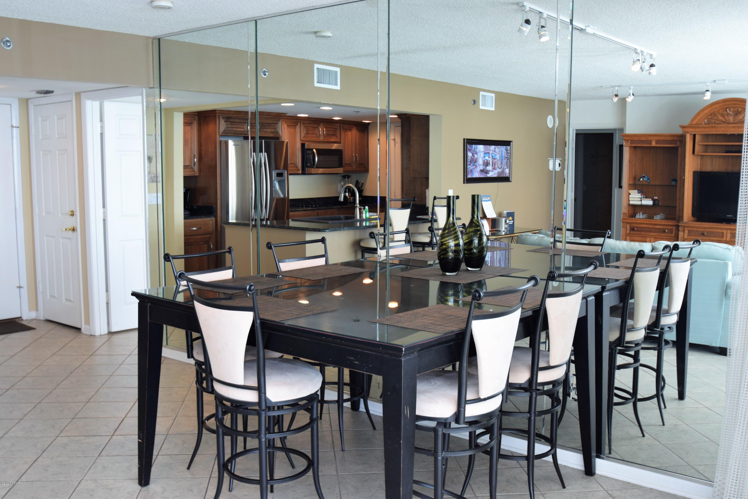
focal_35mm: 36
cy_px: 250
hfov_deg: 53.1
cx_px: 374
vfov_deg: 36.9
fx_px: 748
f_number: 4.5
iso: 400
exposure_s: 1/60
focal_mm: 24
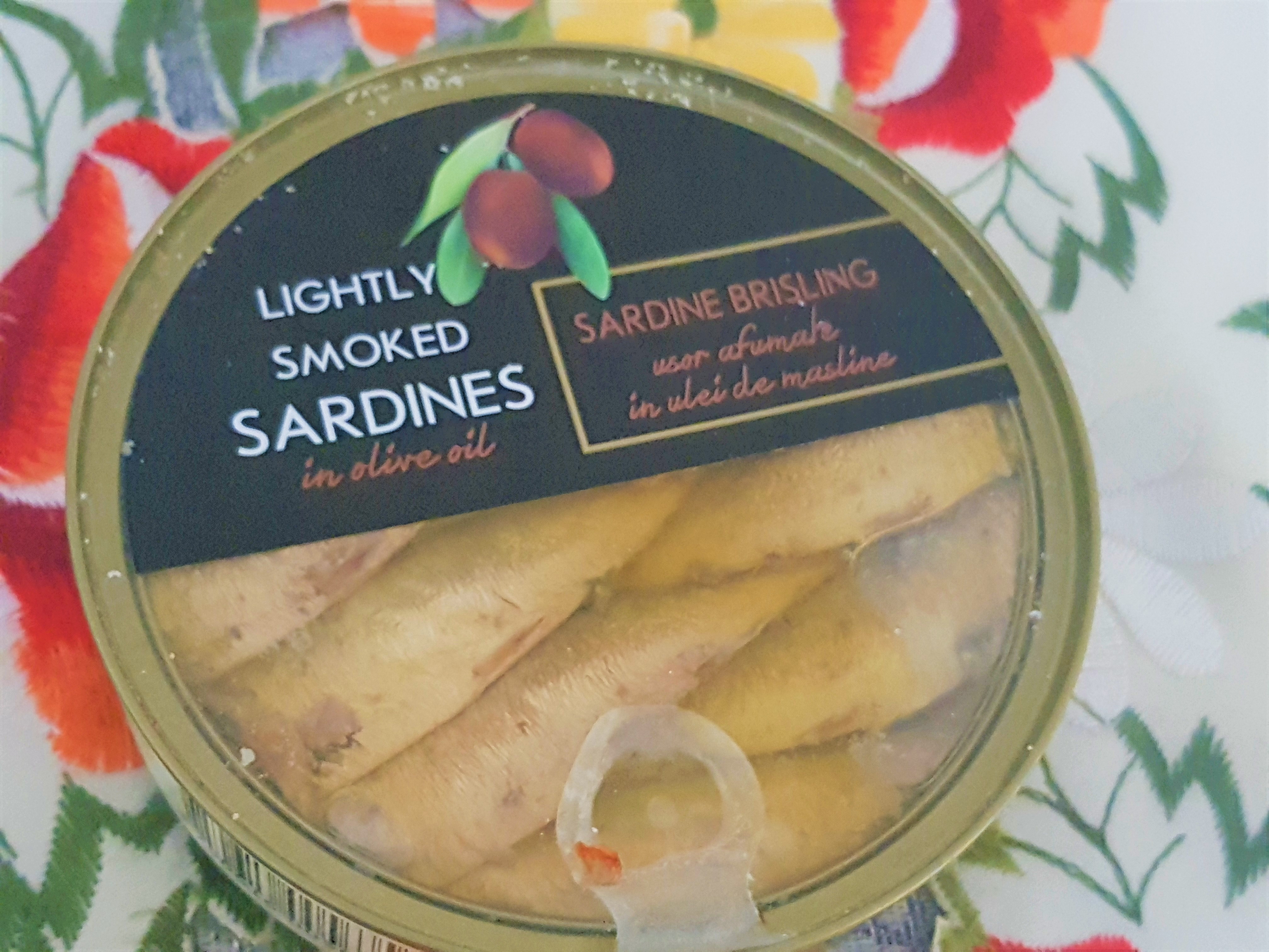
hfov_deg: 67.3
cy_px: 476
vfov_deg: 53.1
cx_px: 634
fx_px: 953
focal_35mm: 26
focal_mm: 4.2
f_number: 1.7
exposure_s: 1/33
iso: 1000
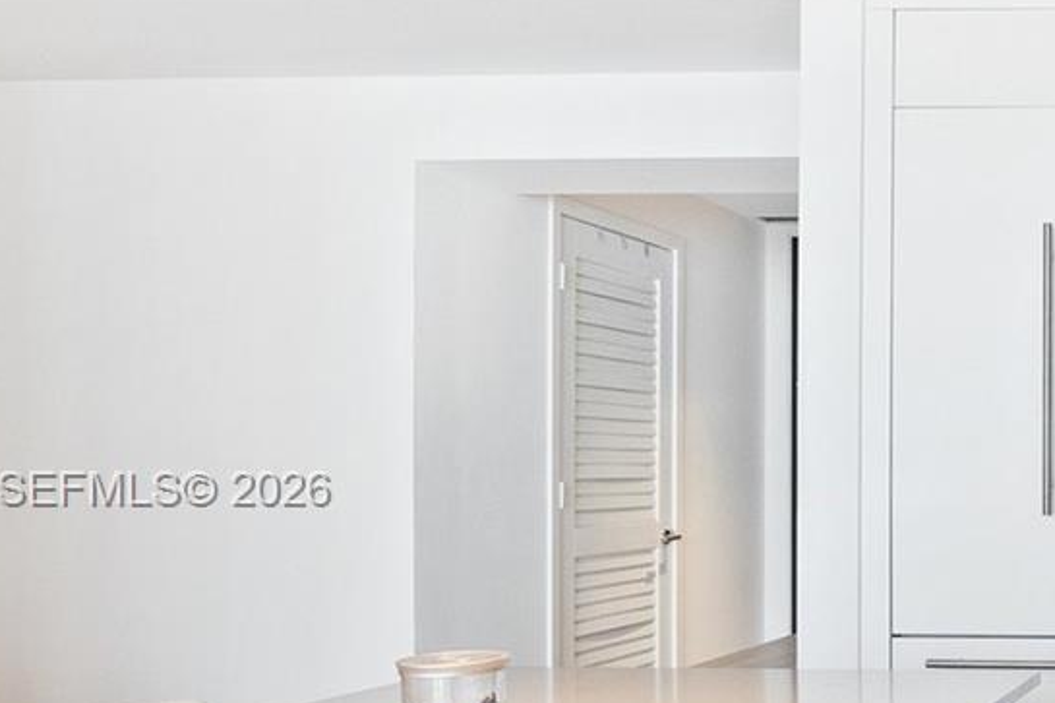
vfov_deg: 30.2
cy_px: 492
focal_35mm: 44
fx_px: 1289
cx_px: 1276
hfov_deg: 35.0
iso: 1250
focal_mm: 10
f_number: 8
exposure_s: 1/15
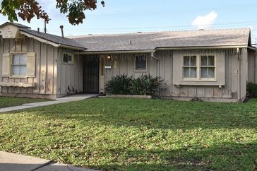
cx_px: 133
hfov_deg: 44.5
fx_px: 314
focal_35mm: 44
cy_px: 61
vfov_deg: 30.3
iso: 800
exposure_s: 1/200
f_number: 16
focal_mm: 32
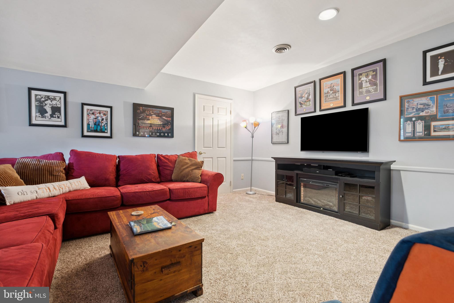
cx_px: 227
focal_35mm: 16
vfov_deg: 73.7
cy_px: 152
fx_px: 202
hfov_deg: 96.7
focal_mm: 16
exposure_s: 2
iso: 200
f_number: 7.1
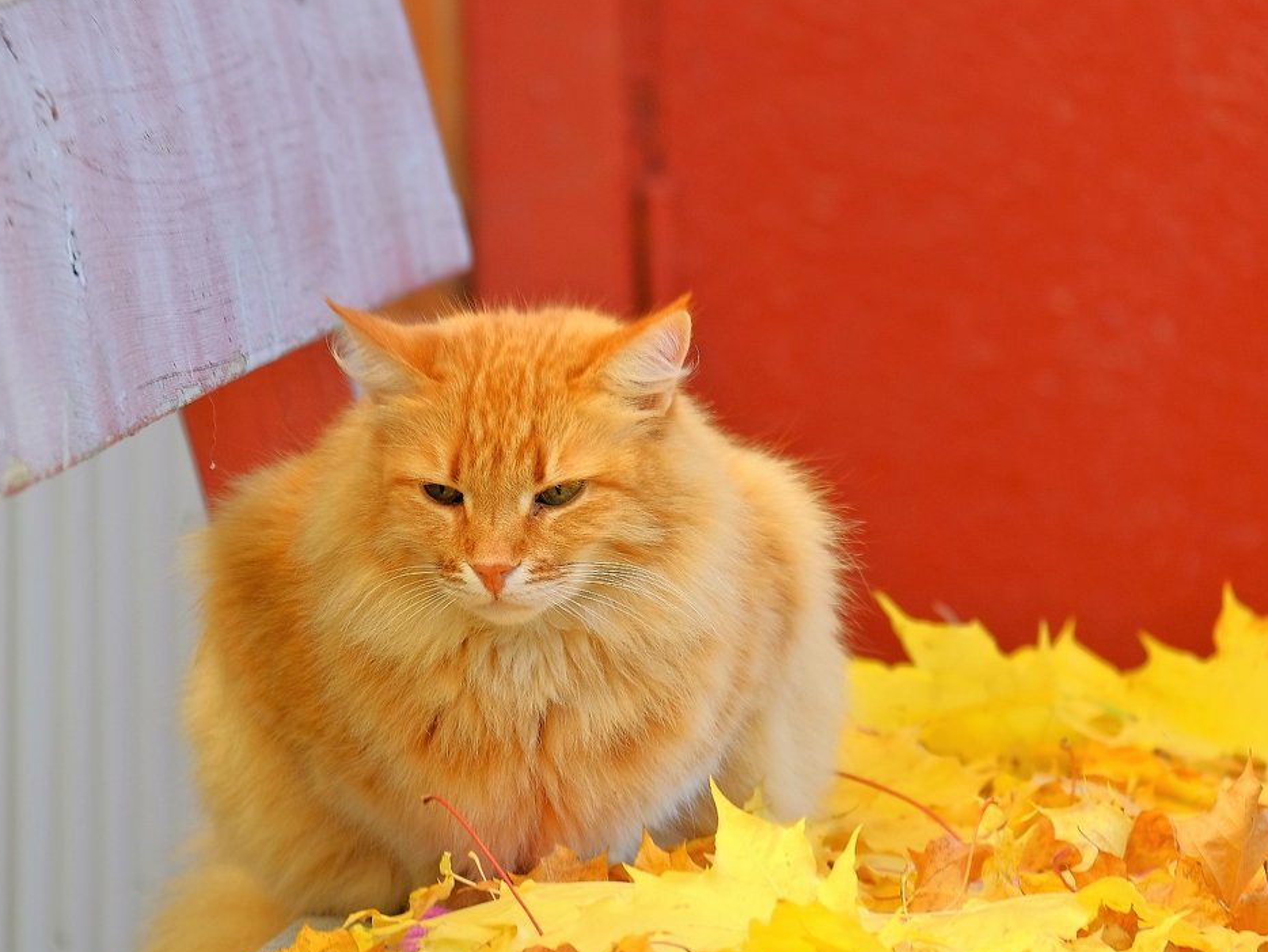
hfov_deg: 4.7
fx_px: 15609
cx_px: 555
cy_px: 492
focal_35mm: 426
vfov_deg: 3.5
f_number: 6.7
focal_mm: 230
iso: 200
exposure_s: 1/50
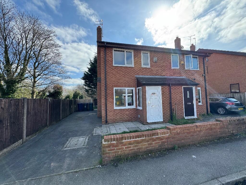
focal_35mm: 14
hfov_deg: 102.1
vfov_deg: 85.7
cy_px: 92
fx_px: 99
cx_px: 123
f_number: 2.2
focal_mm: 2.22
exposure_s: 1/669
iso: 40
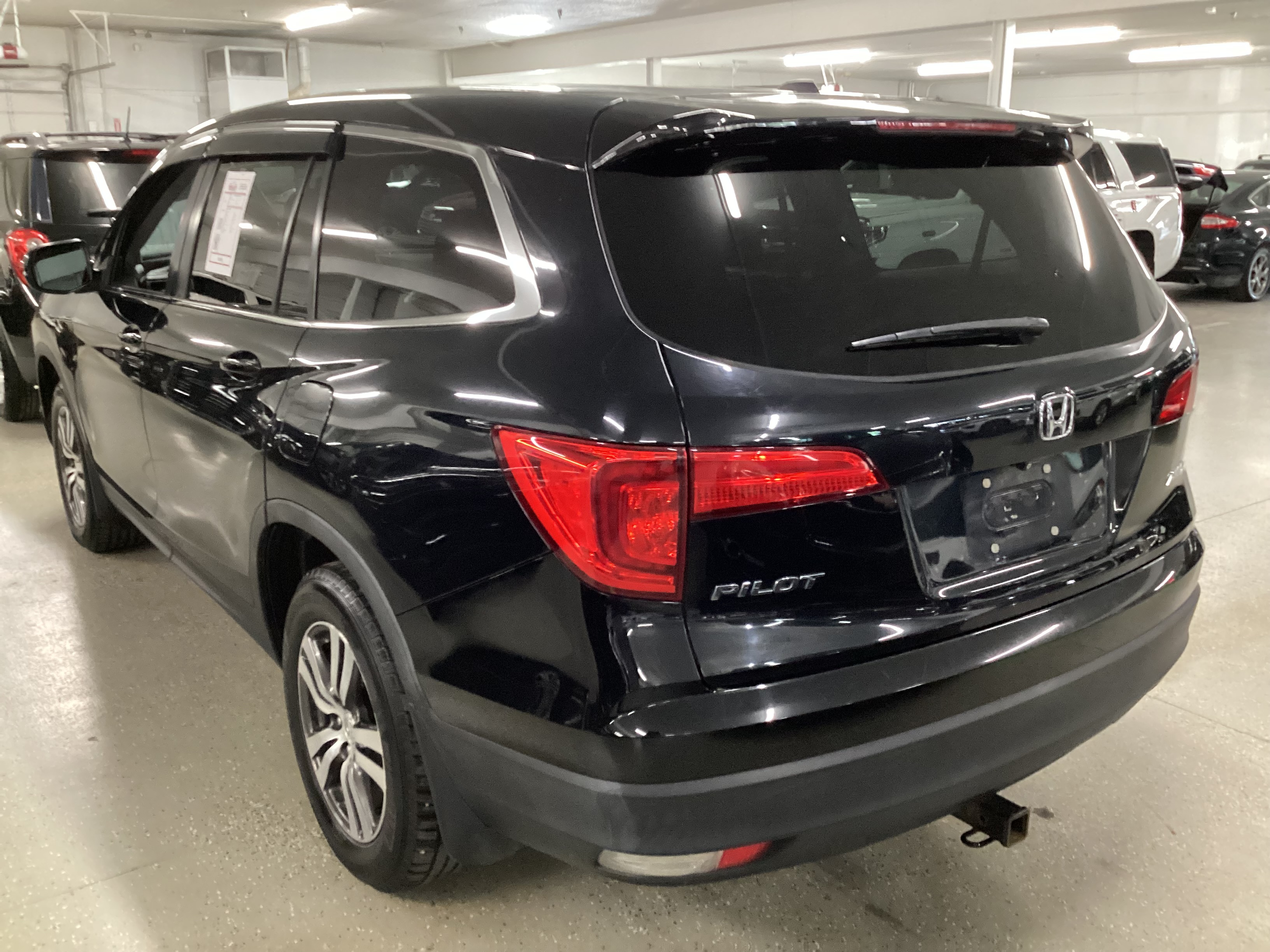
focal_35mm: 31
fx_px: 1137
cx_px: 635
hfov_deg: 58.4
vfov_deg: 45.4
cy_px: 476
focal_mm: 3.3
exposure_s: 1/40
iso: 320
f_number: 2.4
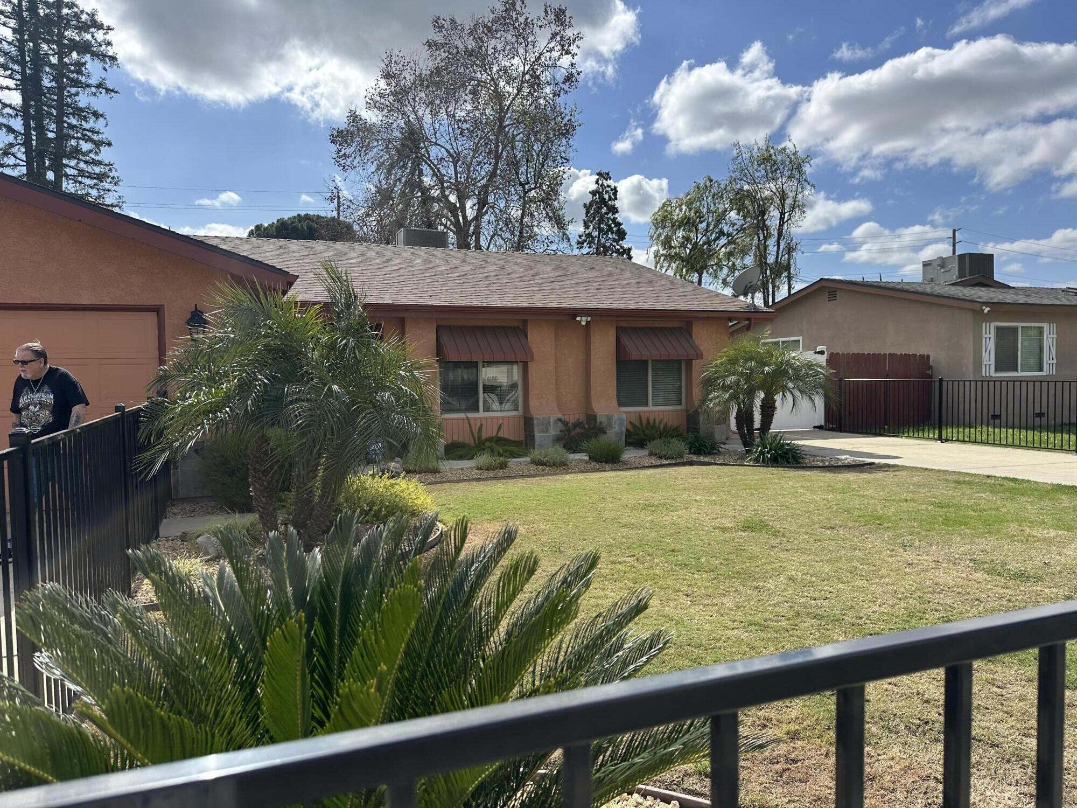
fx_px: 747
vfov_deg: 56.8
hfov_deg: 71.6
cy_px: 404
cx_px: 538
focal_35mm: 24
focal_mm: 6.86
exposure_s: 1/5525
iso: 80
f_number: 1.78
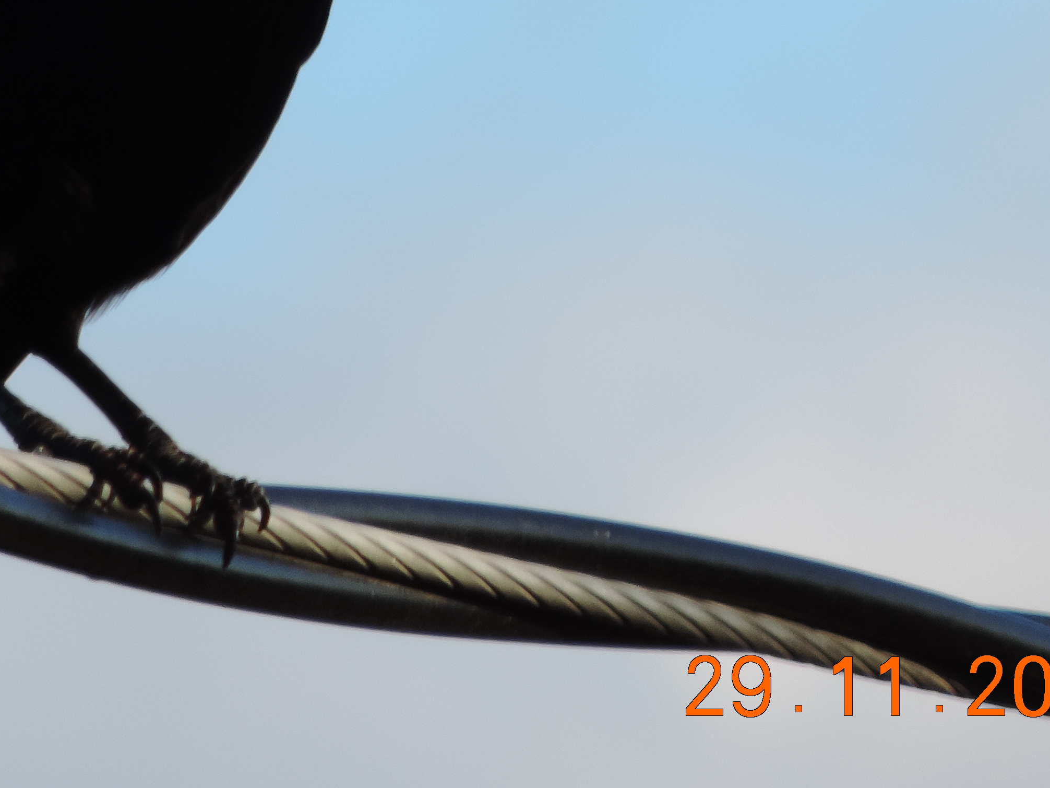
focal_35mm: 1947
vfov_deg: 0.8
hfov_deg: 1.0
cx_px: 264
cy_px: -70
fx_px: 59058
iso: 80
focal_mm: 142.6
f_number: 5.2
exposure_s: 1/400
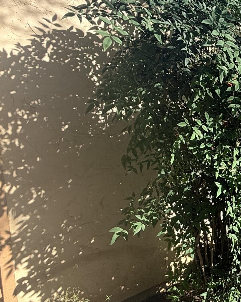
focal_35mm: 39
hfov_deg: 28.0
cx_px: 347
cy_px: 144
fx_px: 348
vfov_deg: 46.8
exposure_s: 1/393
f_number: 2.2
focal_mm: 2.22
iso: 50
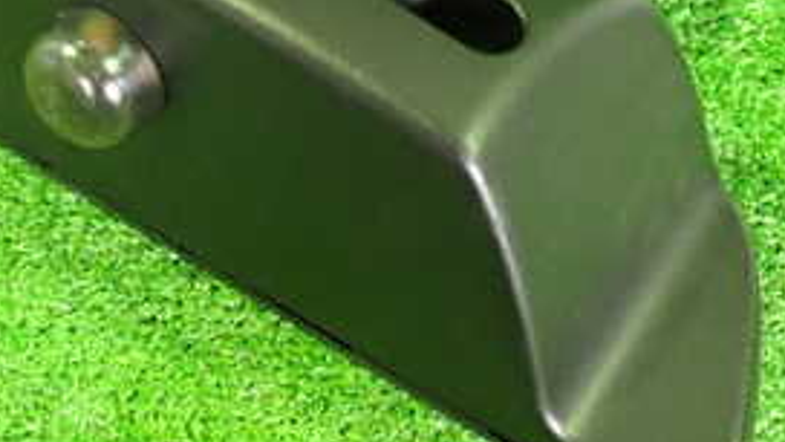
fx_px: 1499
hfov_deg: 29.2
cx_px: 291
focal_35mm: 72
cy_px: 43
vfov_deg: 16.5
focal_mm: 5.4
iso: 800
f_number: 2.3
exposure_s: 1/25
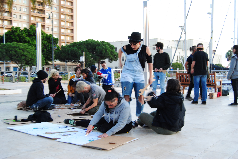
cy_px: 80
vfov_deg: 29.9
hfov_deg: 43.6
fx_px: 298
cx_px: 119
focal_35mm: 45
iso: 400
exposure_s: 1/20
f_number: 5
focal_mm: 30
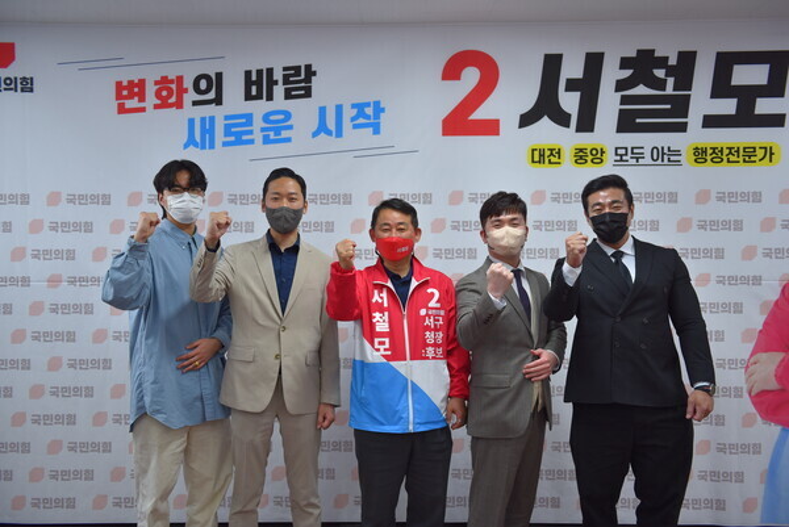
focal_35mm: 38
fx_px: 833
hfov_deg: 50.7
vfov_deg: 35.1
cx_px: 394
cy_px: 264
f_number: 2.8
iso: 400
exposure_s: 1/160
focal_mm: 38
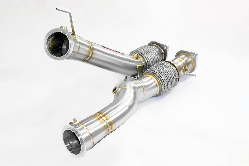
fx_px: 726
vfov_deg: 13.0
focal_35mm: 105
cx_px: 124
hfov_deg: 19.5
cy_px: 83
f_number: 13
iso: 2500
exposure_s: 1/100
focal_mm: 70
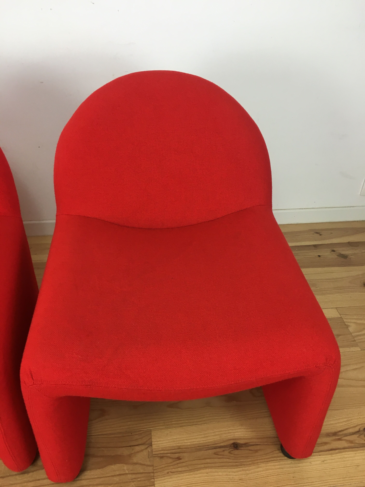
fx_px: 408
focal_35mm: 29
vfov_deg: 61.7
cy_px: 244
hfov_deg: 48.2
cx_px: 182
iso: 50
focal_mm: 4.15
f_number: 2.2
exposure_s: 1/33
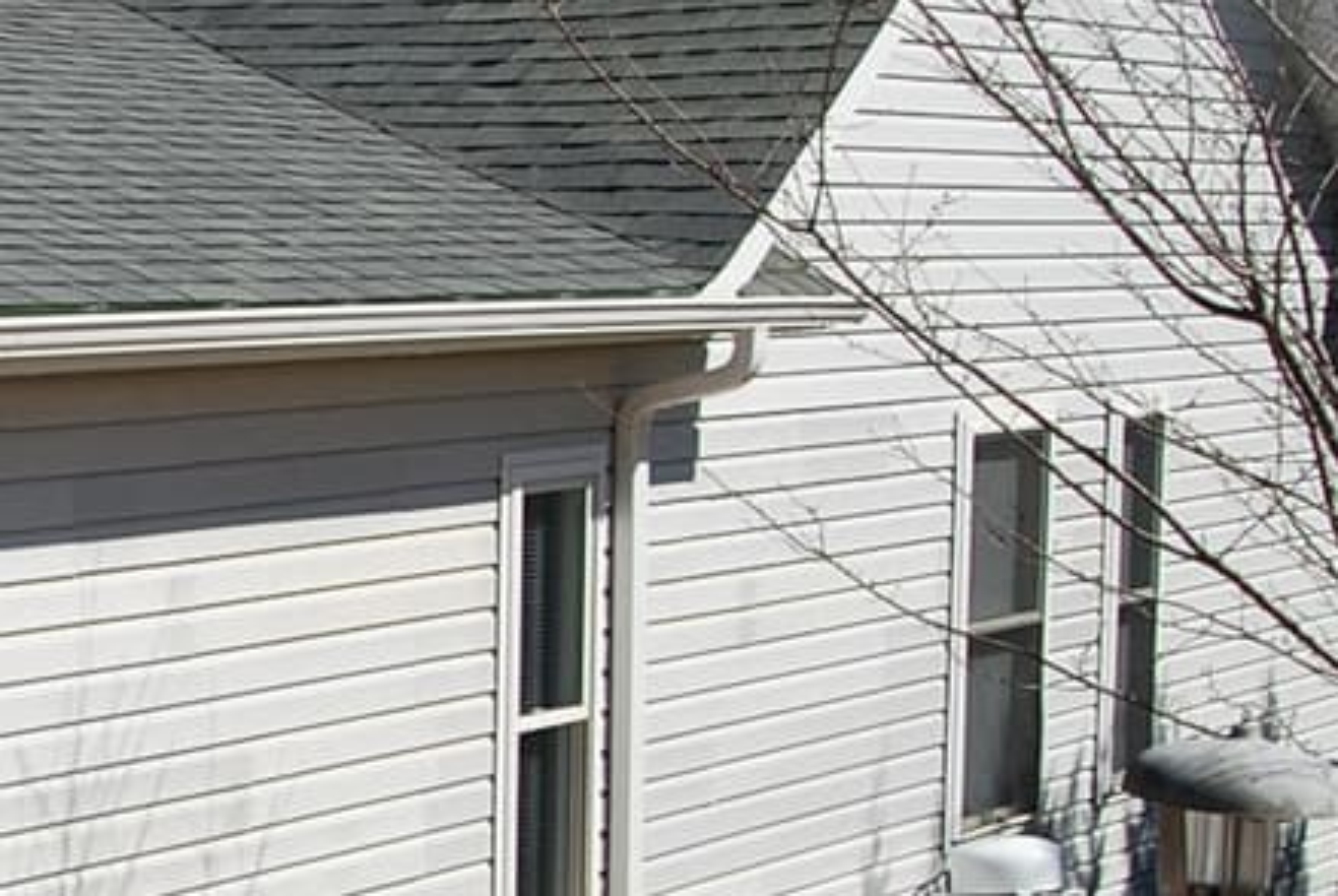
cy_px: 738
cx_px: -527
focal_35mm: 102
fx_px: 3796
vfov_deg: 13.4
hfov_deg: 18.3
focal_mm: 20
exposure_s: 1/200
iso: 100
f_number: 8
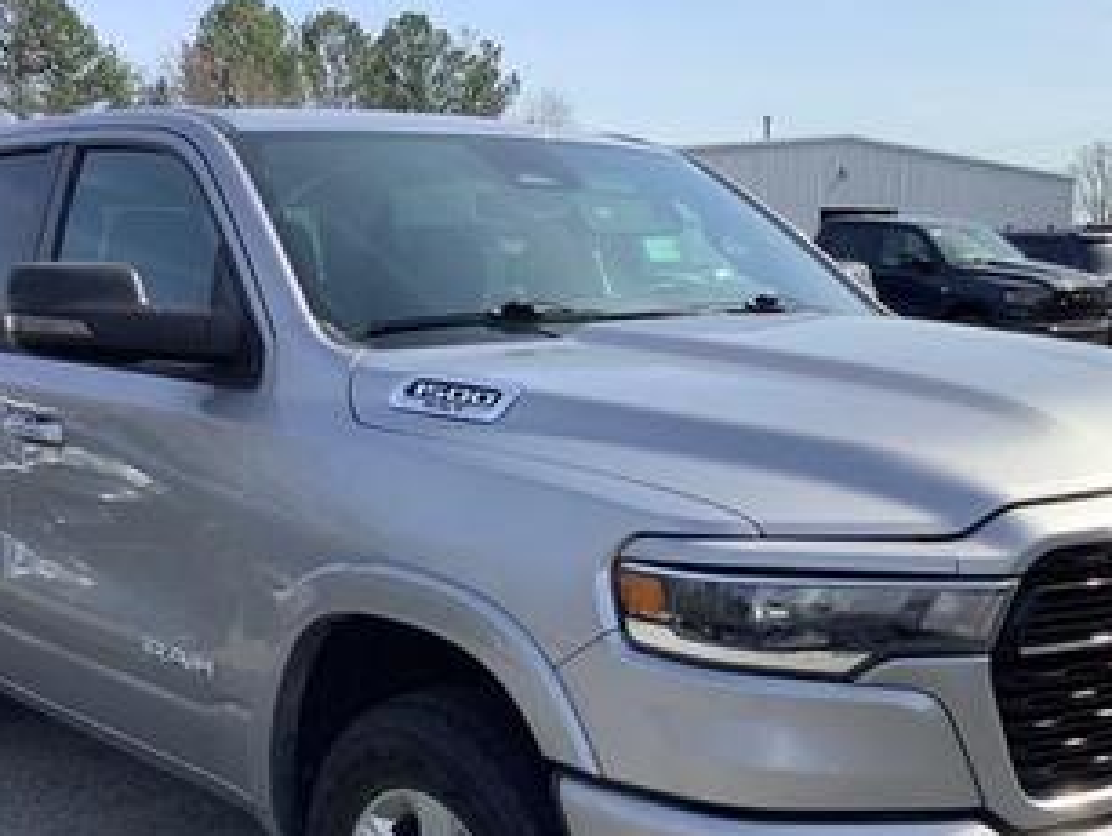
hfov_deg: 37.5
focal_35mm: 51
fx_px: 1640
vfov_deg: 28.1
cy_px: 658
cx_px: 549
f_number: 2.4
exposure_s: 1/657
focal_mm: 3.3
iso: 25
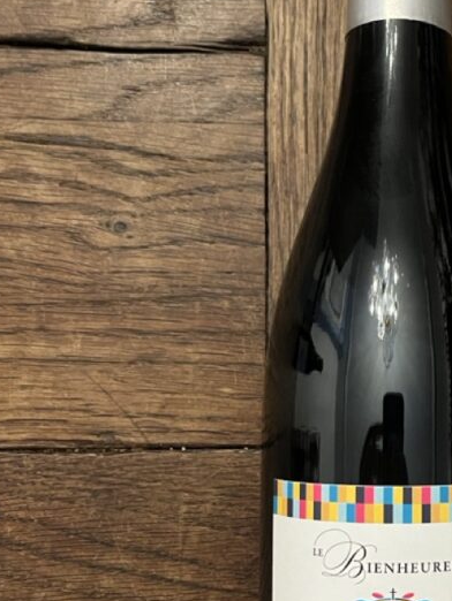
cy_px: 375
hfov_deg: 27.7
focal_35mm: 51
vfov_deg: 37.3
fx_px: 887
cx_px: 396
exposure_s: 1/56
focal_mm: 5.1
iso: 500
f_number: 1.6
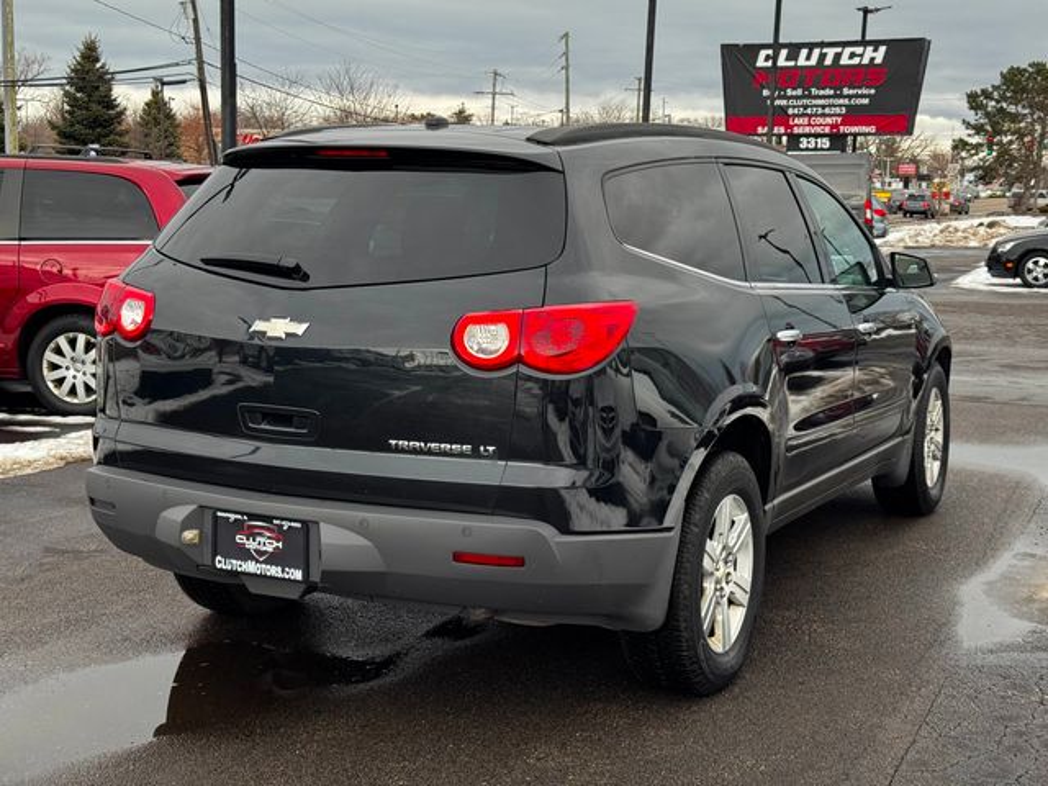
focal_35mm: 48
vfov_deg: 30.3
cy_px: 393
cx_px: 524
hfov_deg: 39.7
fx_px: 1453
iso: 64
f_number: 1.78
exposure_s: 1/333
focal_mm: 6.76
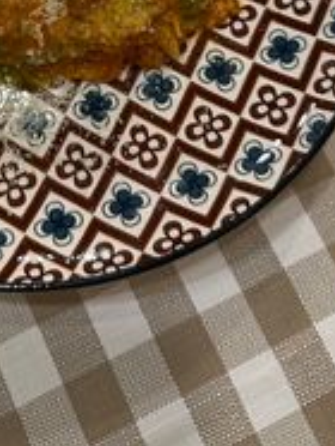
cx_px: 65
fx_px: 708
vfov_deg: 31.3
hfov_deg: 26.1
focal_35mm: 55
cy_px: -37
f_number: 1.78
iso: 320
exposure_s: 1/50
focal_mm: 6.86
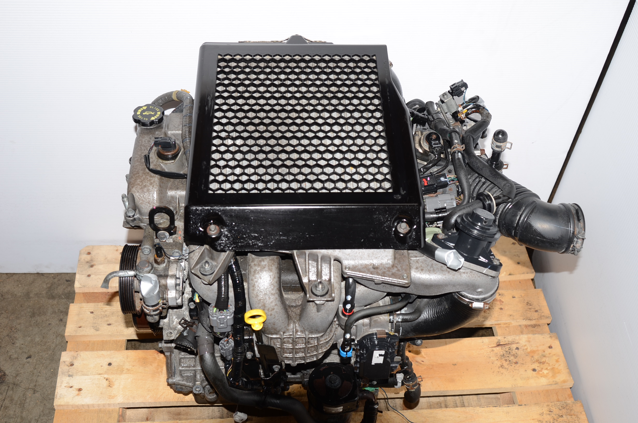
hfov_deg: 46.5
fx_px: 743
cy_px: 212
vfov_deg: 31.8
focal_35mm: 42
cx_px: 319
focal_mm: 28
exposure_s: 1/100
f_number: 5
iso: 100
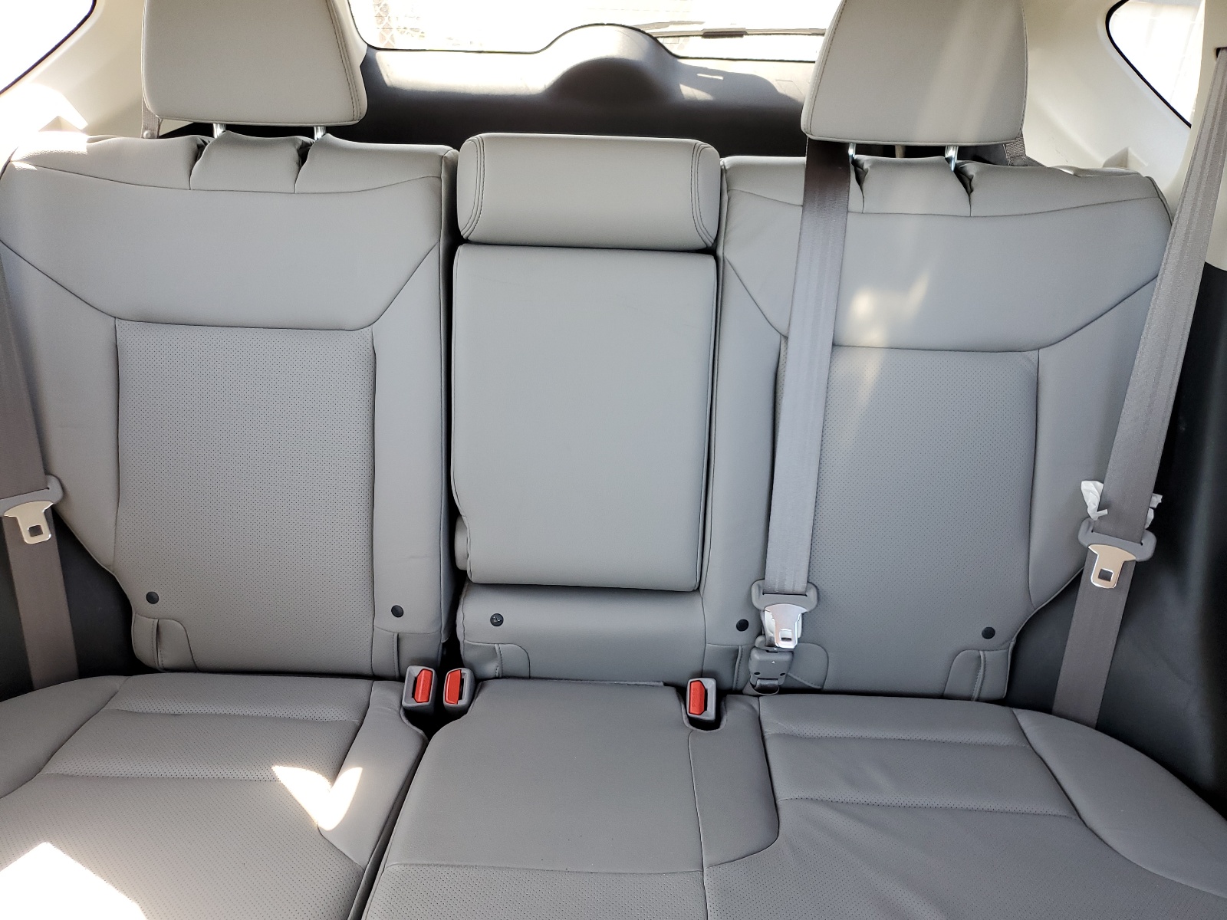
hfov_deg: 67.3
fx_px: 922
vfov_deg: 53.1
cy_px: 460
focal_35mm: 26
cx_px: 614
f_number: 1.5
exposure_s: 1/60.2
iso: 63
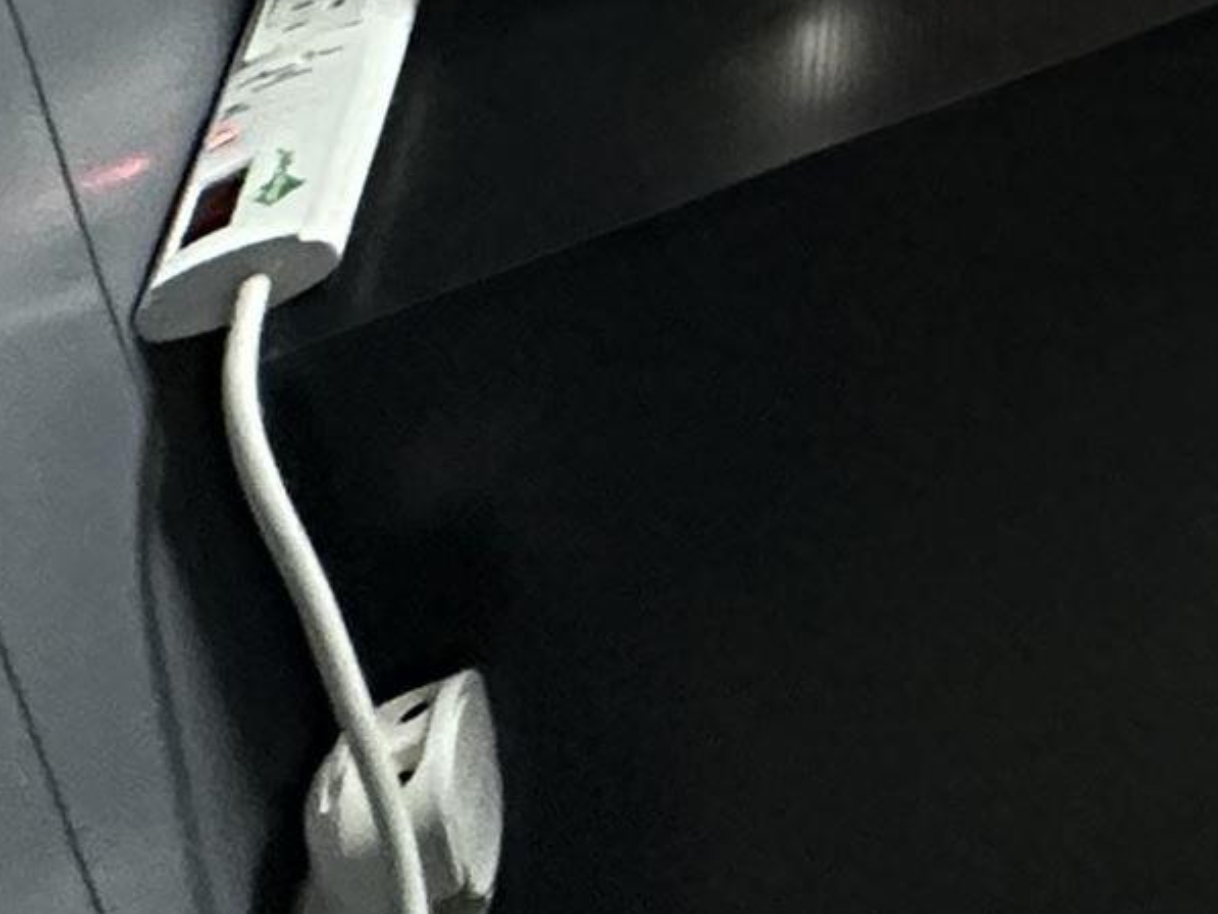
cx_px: 2613
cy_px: -1391
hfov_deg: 17.0
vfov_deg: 13.5
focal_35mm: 72
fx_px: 2534
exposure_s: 1/60
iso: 800
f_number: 2.2
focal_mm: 2.22
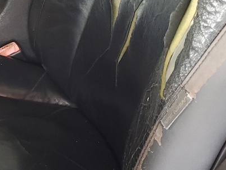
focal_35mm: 103
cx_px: -102
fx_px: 672
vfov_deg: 14.2
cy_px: 7
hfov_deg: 17.4
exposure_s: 1/60.2
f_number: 1.5
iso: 56
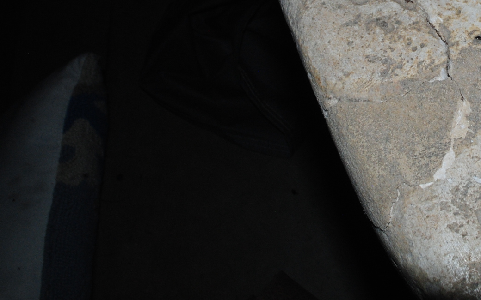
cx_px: 395
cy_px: 33
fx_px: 747
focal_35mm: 57
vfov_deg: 22.2
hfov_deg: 34.4
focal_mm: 20
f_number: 16
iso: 400
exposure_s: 1/200
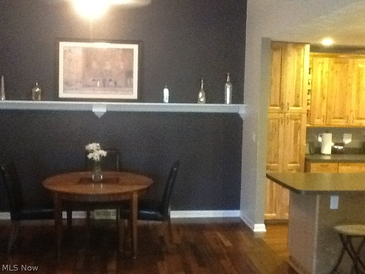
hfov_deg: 42.9
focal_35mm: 44
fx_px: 464
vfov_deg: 32.9
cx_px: 182
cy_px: 137
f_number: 2.4
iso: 640
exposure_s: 1/15
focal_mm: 2.03
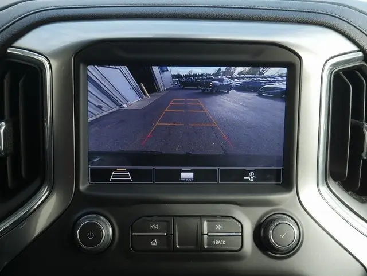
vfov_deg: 29.1
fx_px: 530
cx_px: 184
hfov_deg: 38.2
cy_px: 138
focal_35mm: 50
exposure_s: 1/60
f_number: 5.3
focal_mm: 25
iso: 200
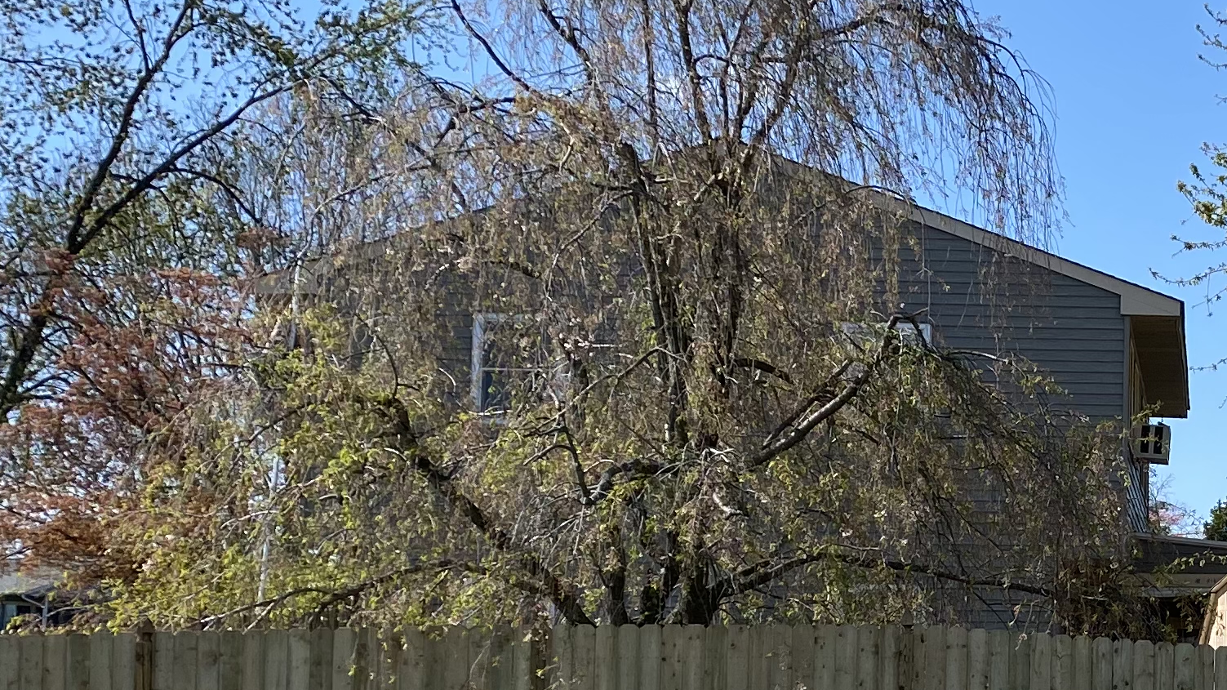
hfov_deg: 26.0
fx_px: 2472
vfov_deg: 15.7
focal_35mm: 76
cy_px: 590
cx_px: 1306
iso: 32
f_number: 1.8
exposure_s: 1/2105
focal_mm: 4.25
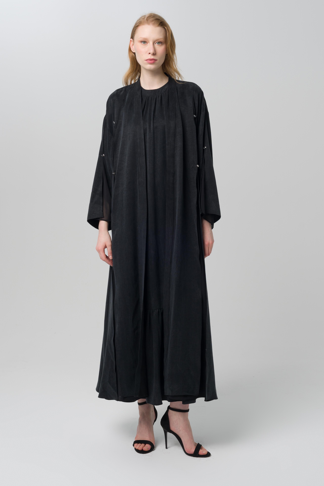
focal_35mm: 60
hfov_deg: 22.6
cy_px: 243
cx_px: 162
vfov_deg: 33.4
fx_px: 810
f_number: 11
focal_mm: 40.4
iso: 100
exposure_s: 1/160
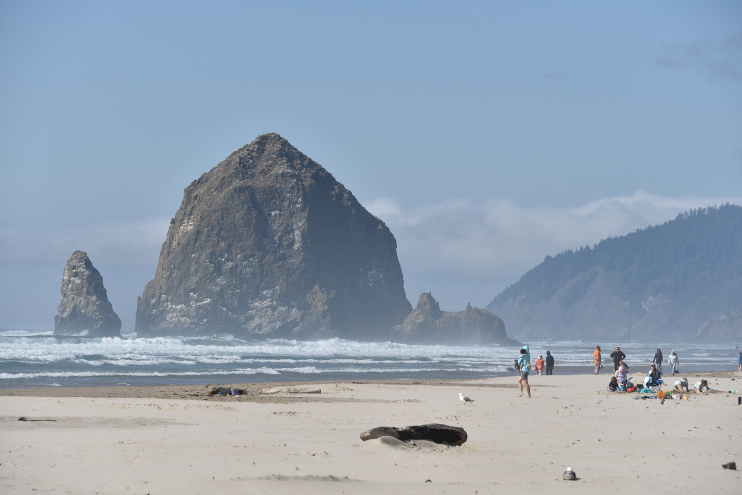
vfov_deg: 8.1
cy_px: 248
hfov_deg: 12.1
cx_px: 371
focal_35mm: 170
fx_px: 3504
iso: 100
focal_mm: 170
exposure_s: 1/400
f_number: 9
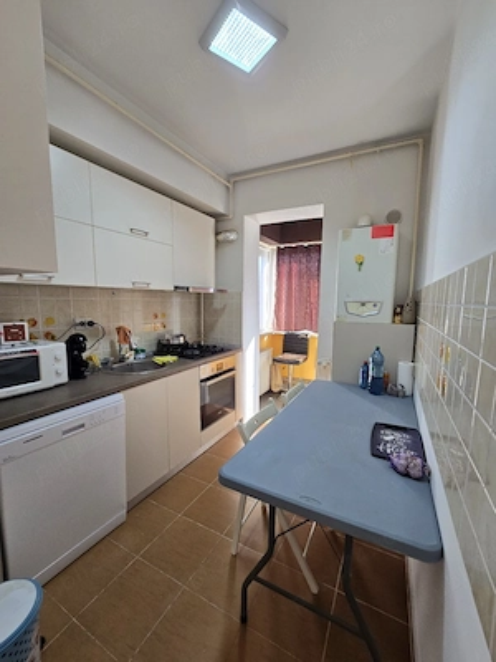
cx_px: 248
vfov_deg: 106.2
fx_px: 248
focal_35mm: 13
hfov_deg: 89.9
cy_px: 331
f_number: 2.2
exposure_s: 1/50.3
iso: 80
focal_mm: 2.2
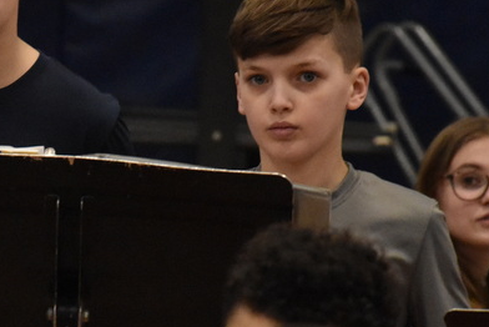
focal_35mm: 548
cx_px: 67
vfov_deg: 2.5
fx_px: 7449
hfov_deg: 3.8
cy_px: 182
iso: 5000
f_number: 5.6
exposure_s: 1/400
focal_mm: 140
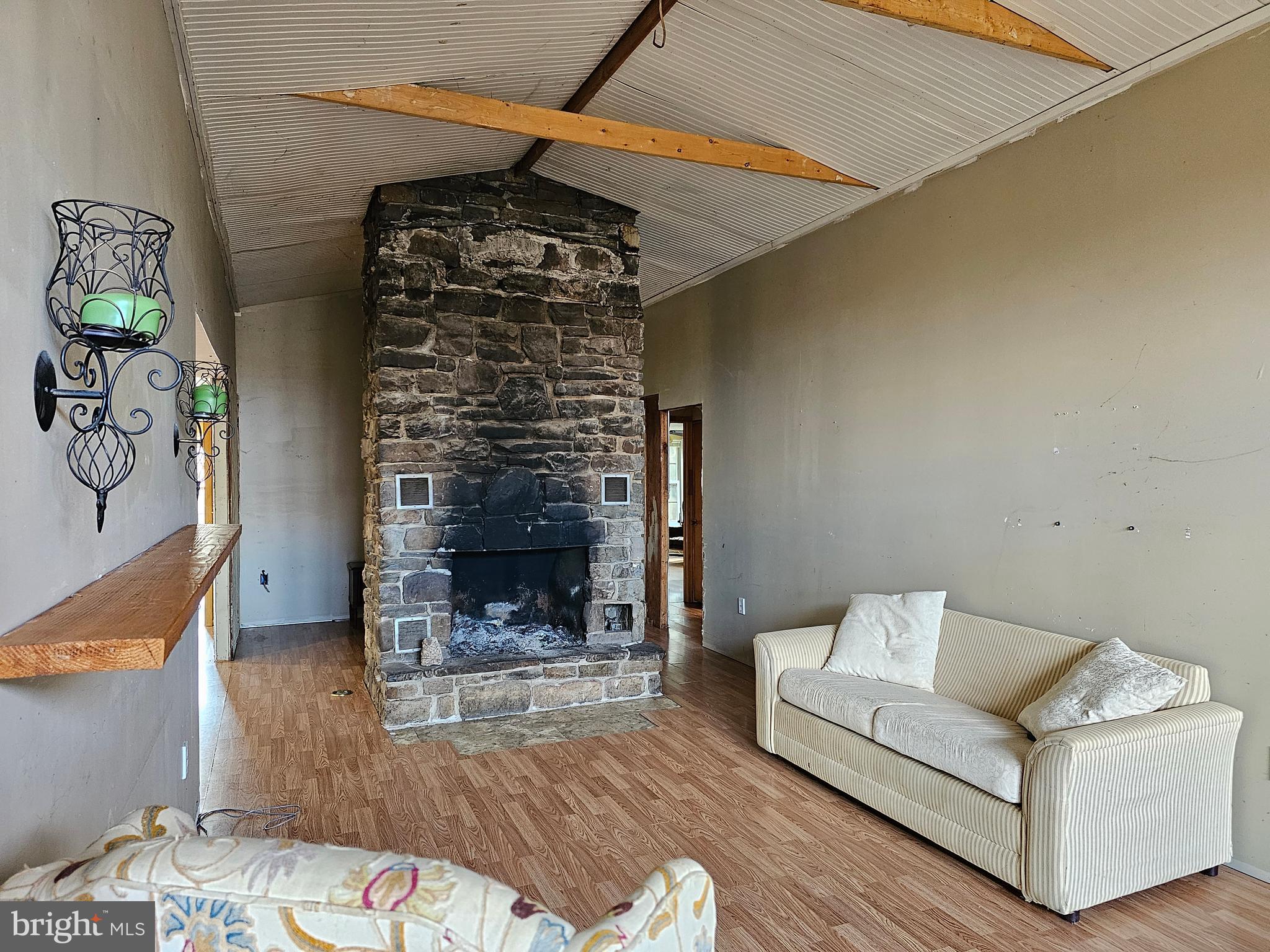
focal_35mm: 23
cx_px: 635
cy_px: 476
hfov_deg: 73.9
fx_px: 844
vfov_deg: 58.9
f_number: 1.7
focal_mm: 6.3
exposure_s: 1/120
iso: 800
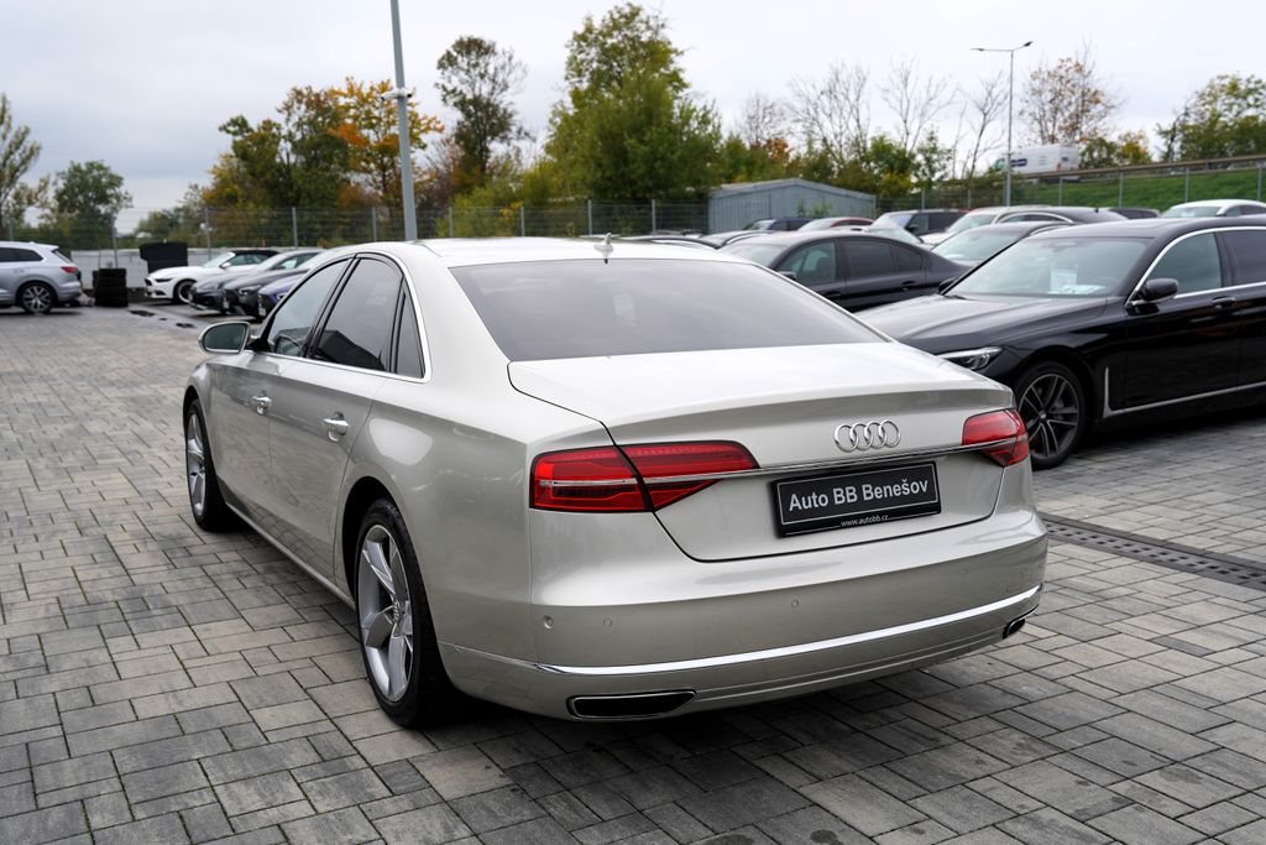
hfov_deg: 55.8
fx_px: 1196
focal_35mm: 34
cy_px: 422
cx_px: 633
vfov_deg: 38.9
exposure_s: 1/125
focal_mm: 34
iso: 100
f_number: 5
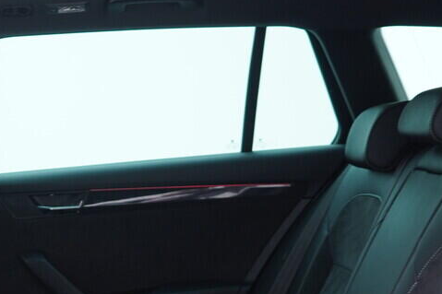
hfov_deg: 25.8
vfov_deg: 17.4
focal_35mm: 77
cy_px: 282
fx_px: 945
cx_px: 82
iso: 250
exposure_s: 1/40
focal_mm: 24
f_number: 2.8
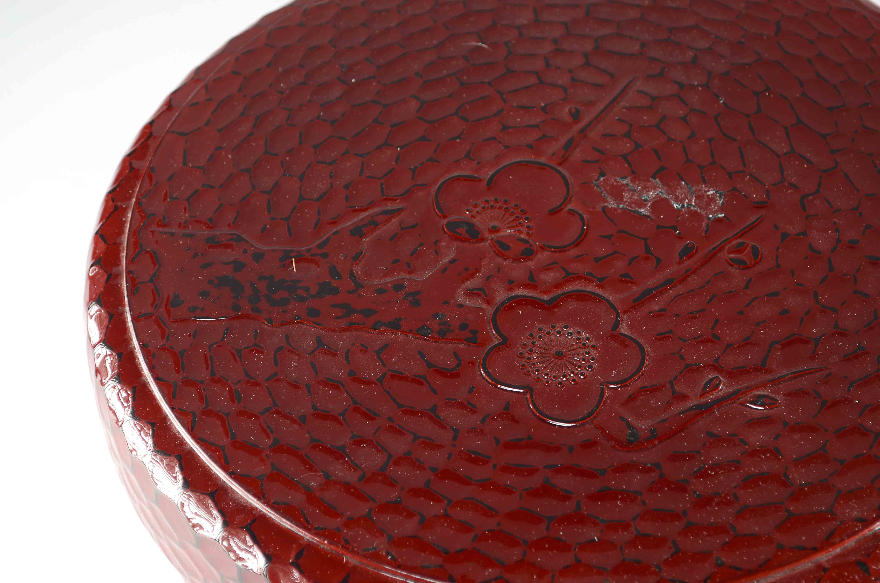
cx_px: 440
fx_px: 1903
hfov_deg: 26.0
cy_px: 292
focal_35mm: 78
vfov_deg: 17.4
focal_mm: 52
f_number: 8
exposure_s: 1/80
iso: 100
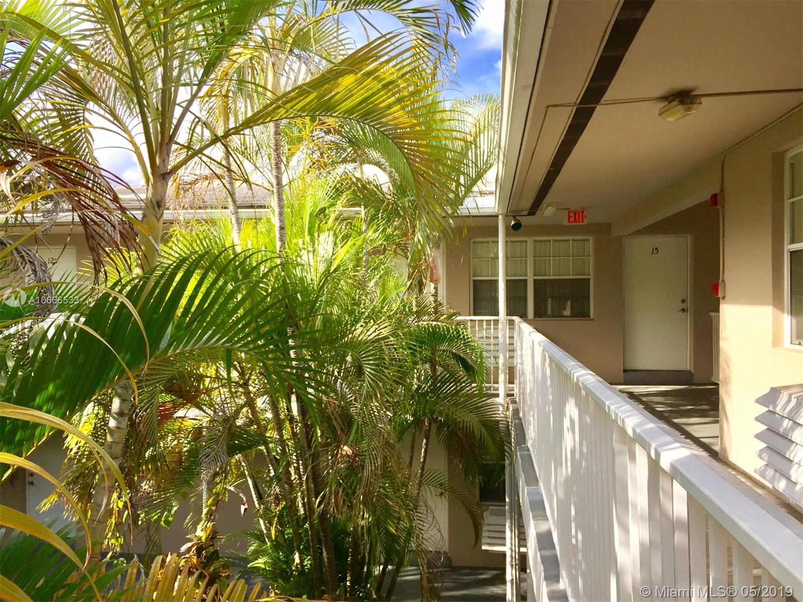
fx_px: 673
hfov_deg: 61.7
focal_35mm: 29
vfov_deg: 48.2
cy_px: 301
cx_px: 402
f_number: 2.2
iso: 32
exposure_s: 1/1014
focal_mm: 4.15
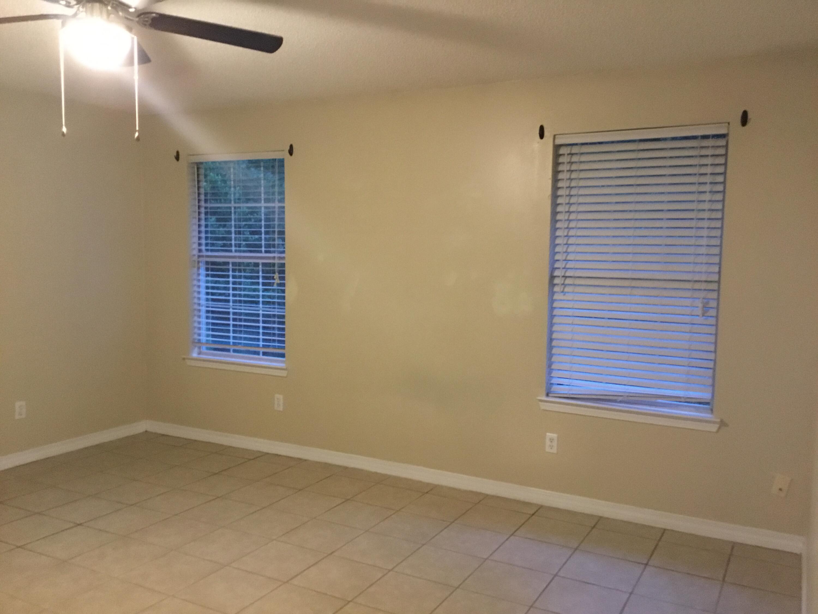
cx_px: 409
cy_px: 307
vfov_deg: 45.4
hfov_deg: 58.4
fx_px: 733
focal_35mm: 31
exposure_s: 1/15
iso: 400
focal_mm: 3.3
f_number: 2.4
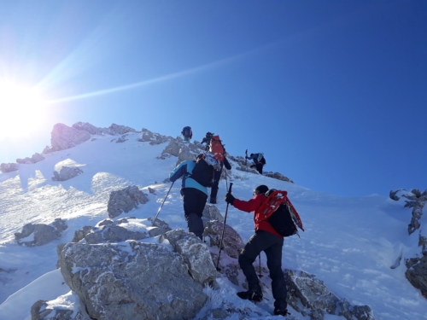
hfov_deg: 65.3
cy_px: 160
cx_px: 214
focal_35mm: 27
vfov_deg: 51.4
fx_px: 333
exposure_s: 1/1825
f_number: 1.9
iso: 40
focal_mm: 3.6
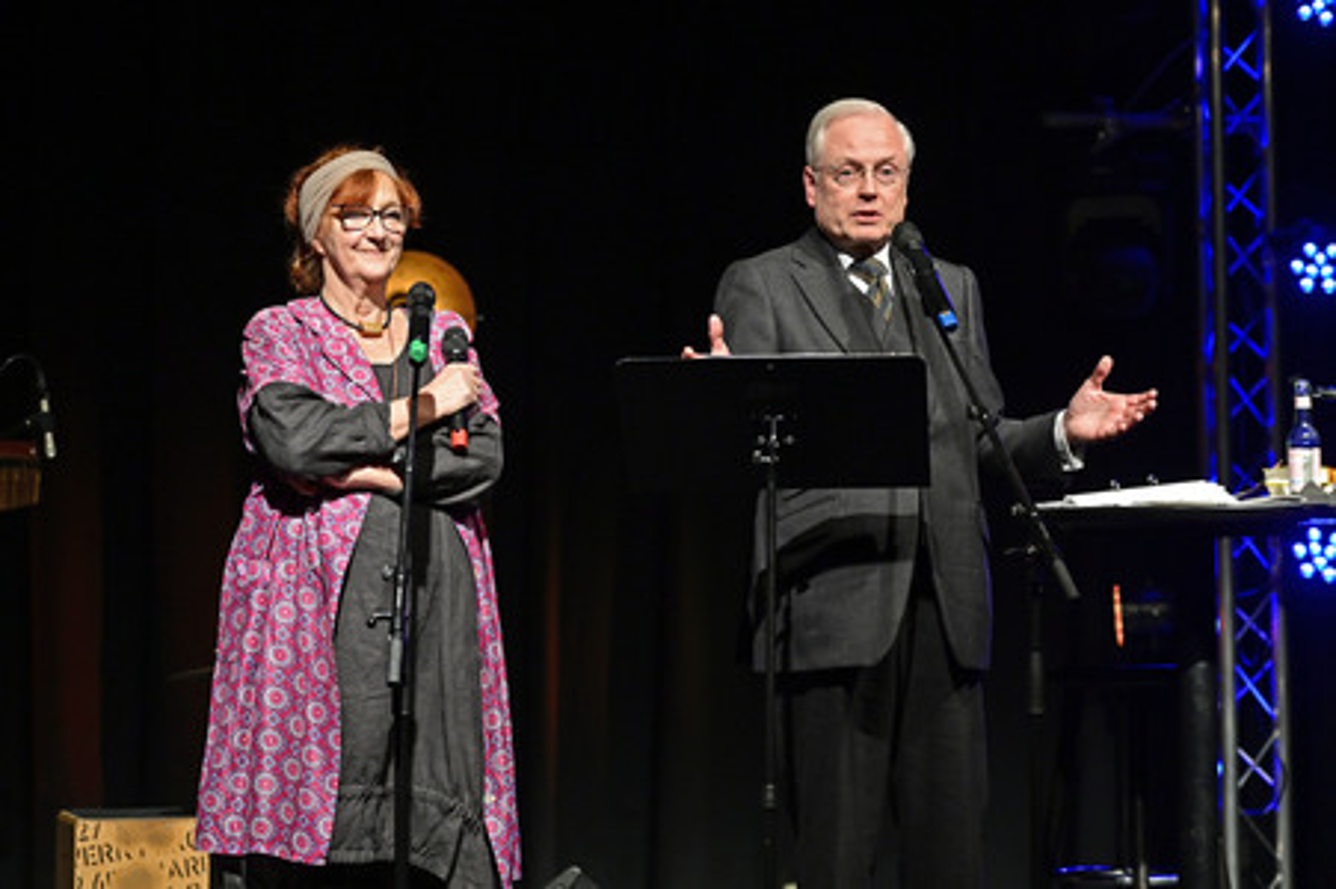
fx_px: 2596
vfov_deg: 19.4
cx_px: 668
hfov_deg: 28.9
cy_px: 444
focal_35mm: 70
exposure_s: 1/400
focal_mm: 70
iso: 2500
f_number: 2.8
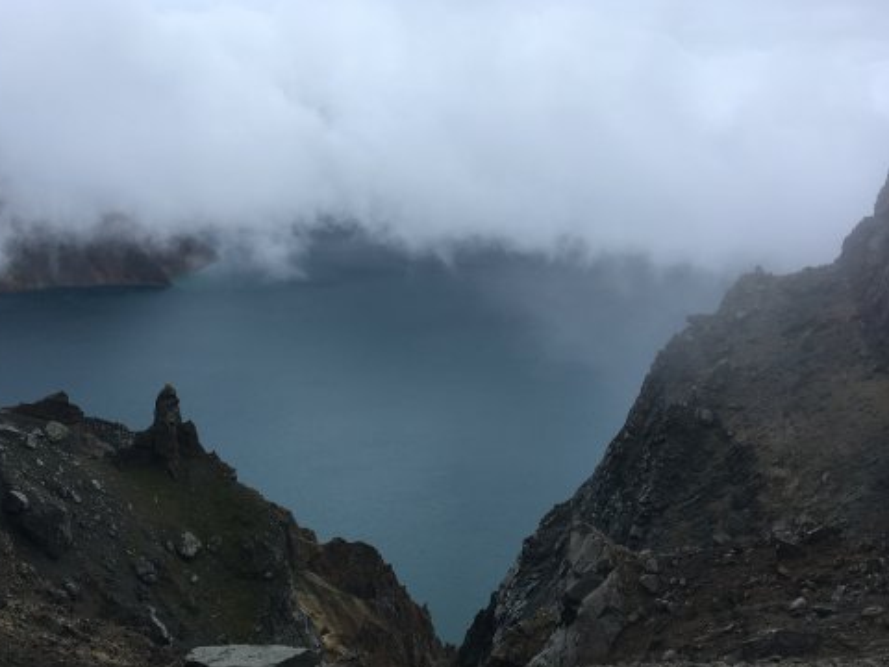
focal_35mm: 37
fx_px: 950
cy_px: 392
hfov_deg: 50.0
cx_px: 391
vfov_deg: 38.5
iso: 25
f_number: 2.2
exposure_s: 1/974
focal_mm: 4.15
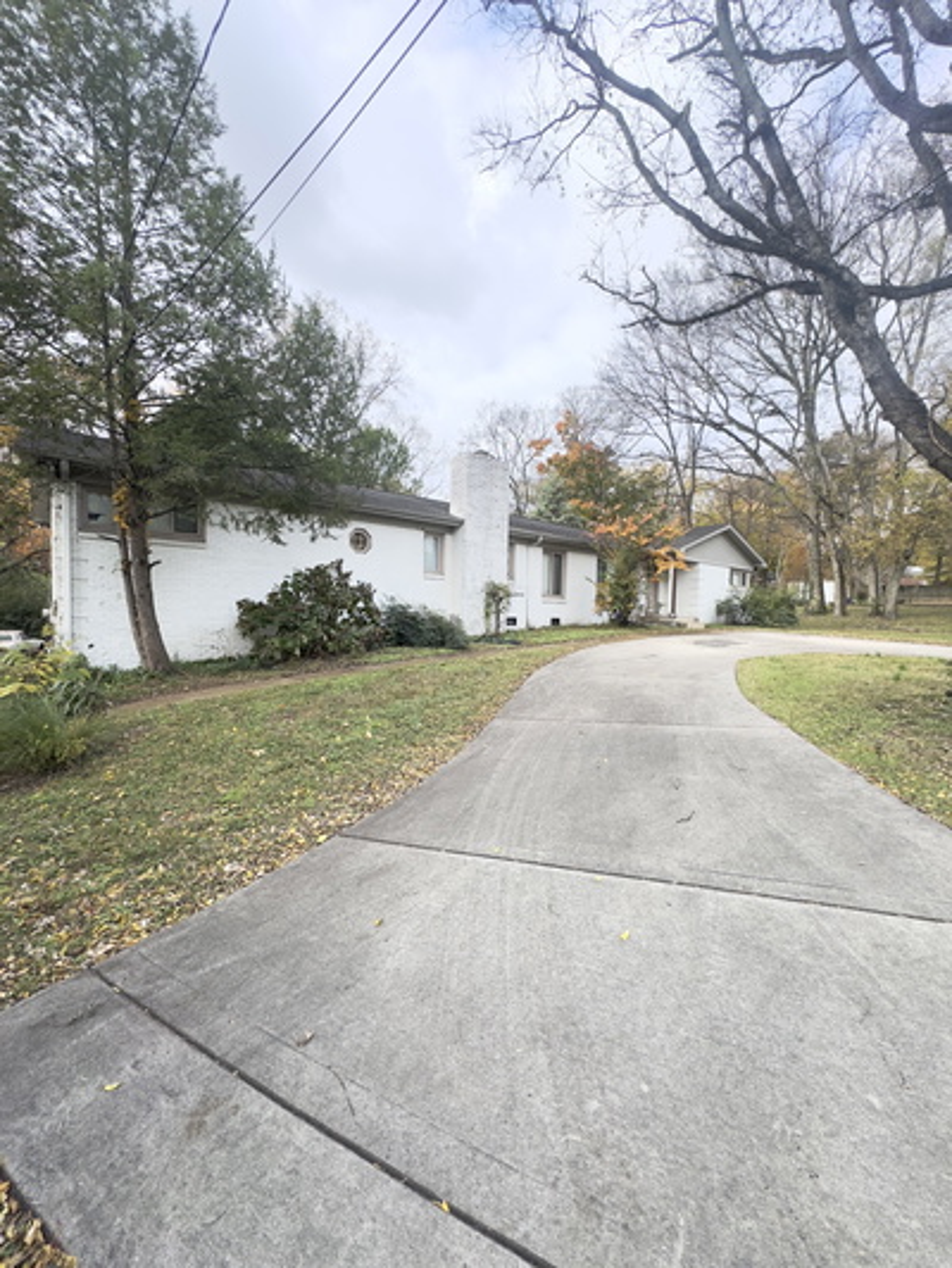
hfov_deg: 85.7
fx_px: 513
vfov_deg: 102.1
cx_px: 476
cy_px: 634
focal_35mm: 14
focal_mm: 2.22
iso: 40
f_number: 2.2
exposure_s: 1/200
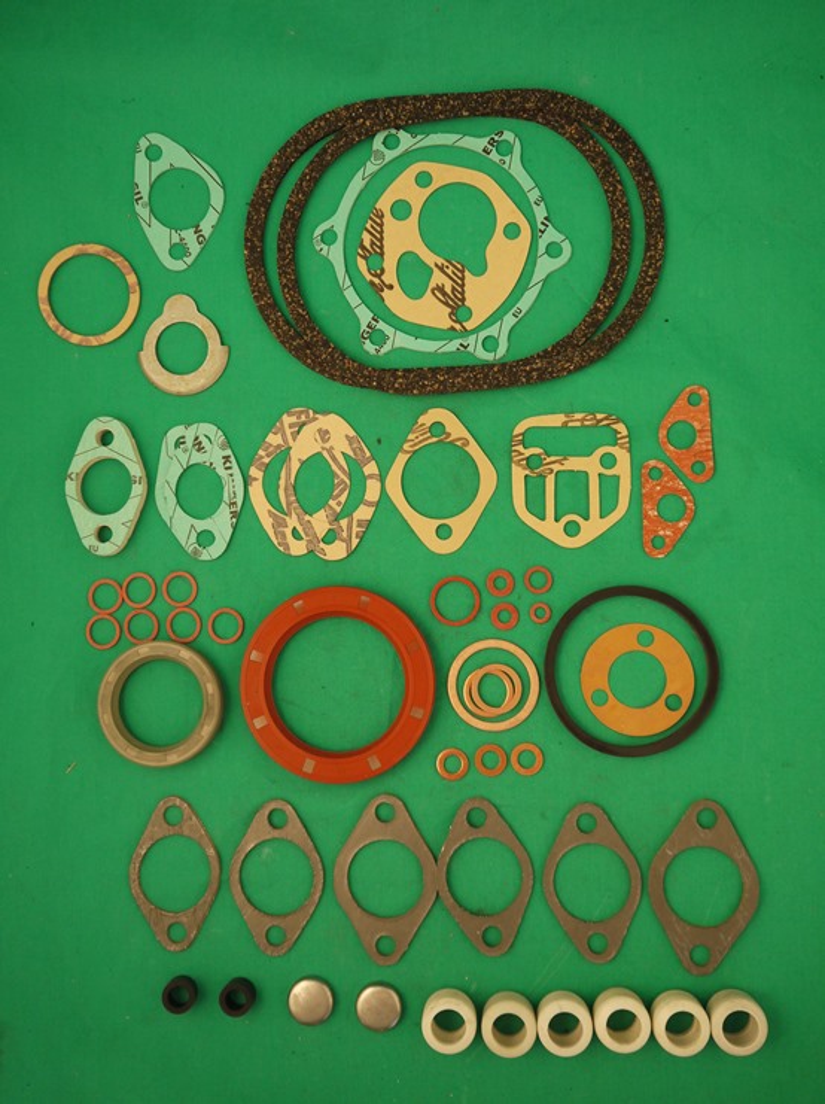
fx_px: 1083
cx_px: 412
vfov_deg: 54.0
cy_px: 552
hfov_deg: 41.7
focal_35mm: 34
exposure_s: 1/60
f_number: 4
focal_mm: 17
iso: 320
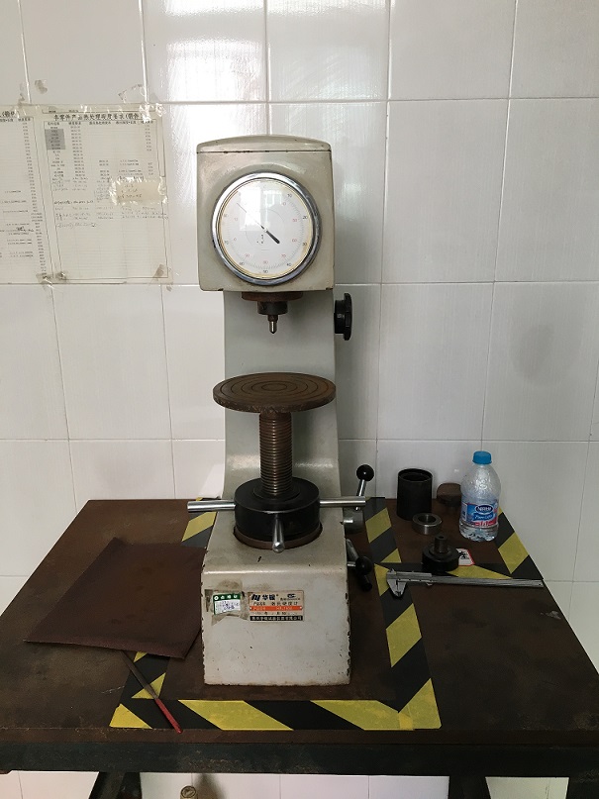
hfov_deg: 48.2
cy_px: 400
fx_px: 669
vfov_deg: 61.7
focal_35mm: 29
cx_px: 300
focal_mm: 4.15
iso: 50
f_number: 2.2
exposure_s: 1/33
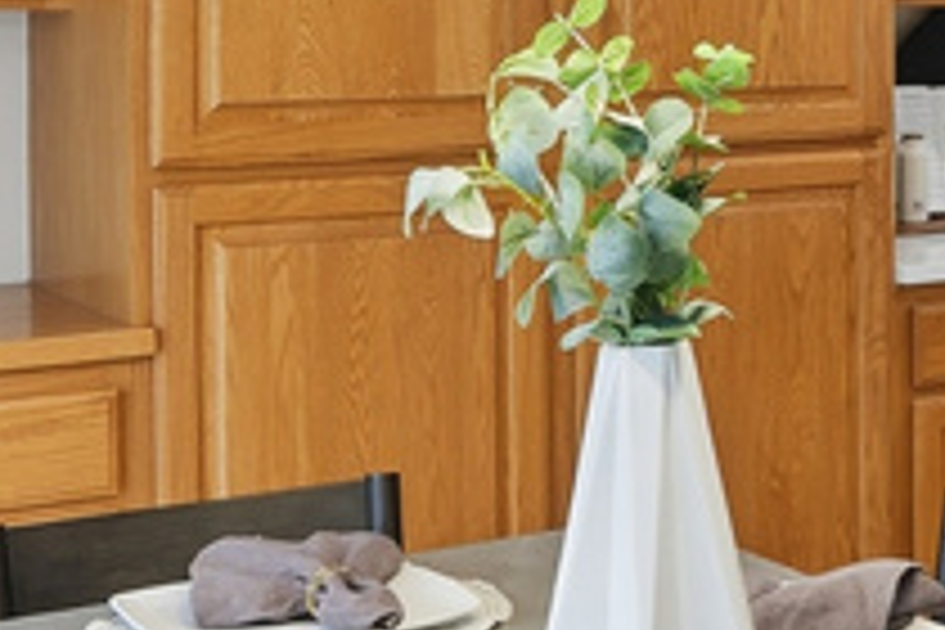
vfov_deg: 17.2
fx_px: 2047
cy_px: 36
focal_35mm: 78
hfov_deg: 23.1
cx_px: 1233
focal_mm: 16
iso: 250
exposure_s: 1/160
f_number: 9
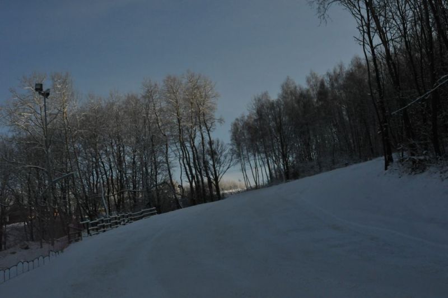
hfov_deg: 46.5
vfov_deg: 31.8
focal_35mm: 42
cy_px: 149
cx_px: 224
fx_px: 522
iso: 1000
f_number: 9
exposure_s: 1/3200
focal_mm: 28
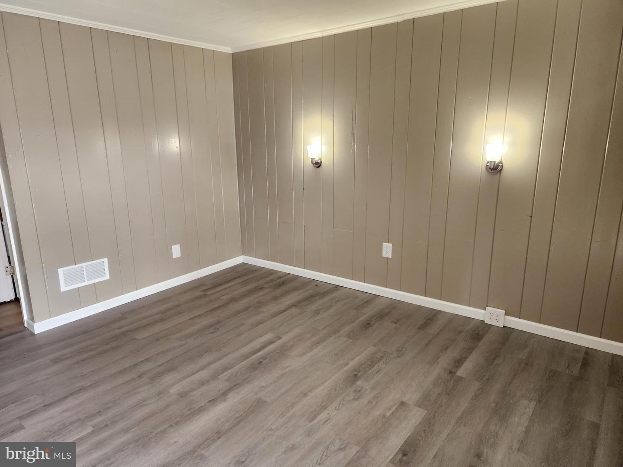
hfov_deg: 73.9
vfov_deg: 58.9
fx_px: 414
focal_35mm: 23
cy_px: 234
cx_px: 312
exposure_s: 1/120
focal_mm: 6.4
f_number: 1.8
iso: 320
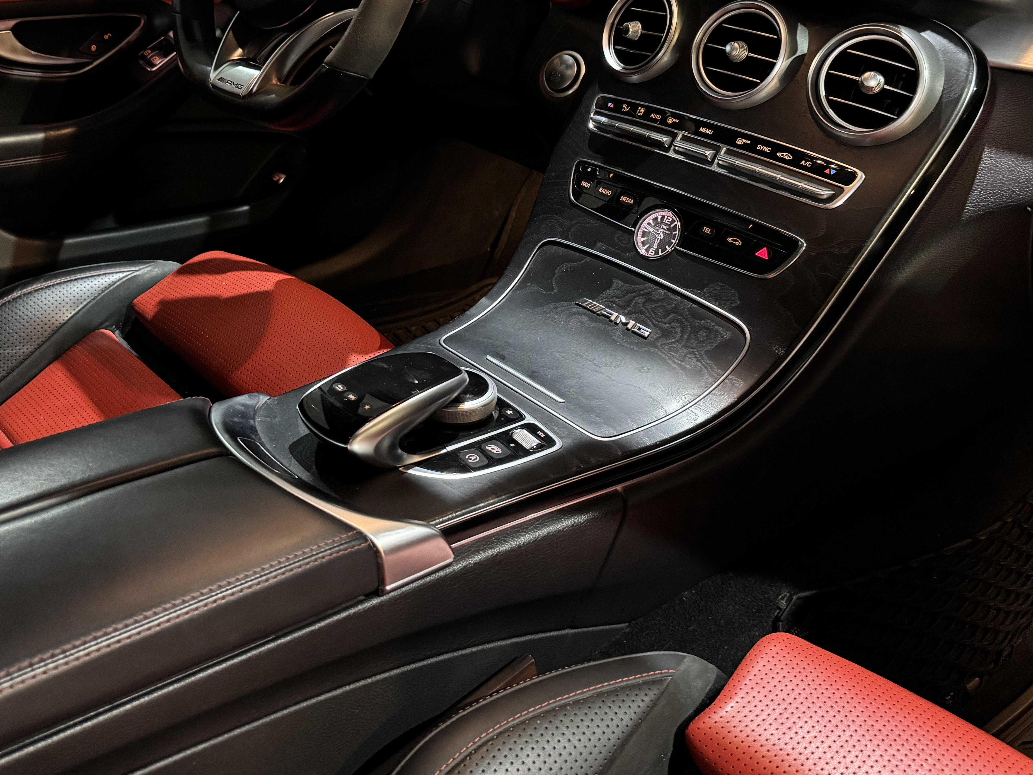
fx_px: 1104
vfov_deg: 37.6
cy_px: 182
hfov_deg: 50.1
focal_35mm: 37
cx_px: 472
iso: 1000
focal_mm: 6.76
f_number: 1.78
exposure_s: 1/28
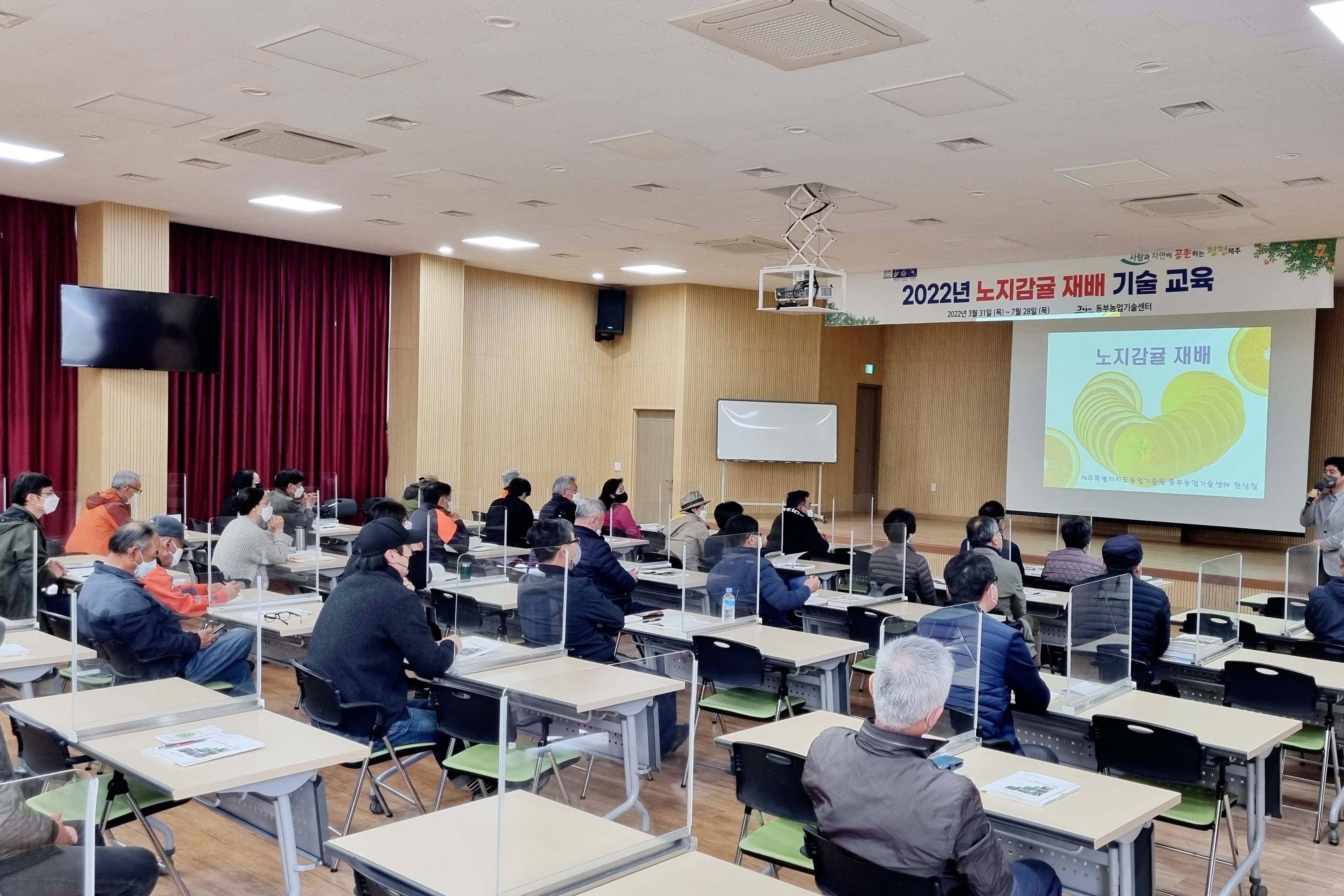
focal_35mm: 32
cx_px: 772
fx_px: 1195
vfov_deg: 41.1
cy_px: 479
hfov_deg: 58.5
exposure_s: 1/120
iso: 250
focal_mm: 5.4
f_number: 1.8
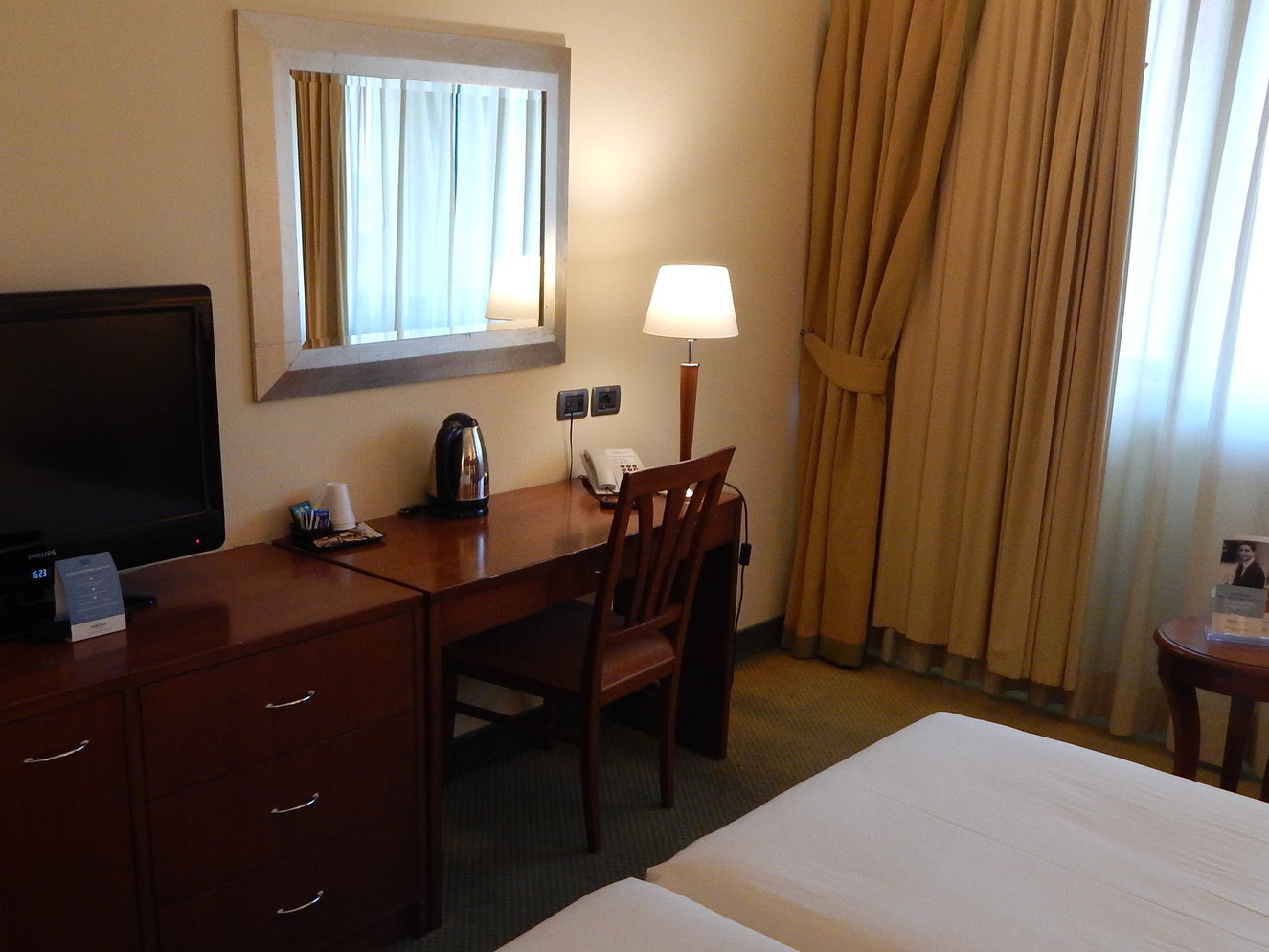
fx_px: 1247
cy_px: 566
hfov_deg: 53.6
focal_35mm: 34
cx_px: 511
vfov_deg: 41.6
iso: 280
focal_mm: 4
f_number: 3
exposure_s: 1/30
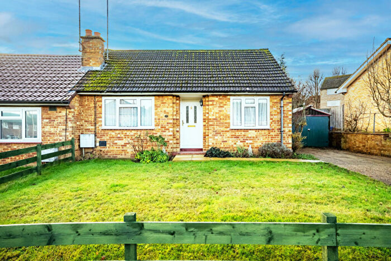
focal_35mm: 22
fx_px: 242
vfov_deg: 56.7
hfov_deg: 77.8
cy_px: 130
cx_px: 196
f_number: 8
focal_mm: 22.3
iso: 200
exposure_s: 1/500
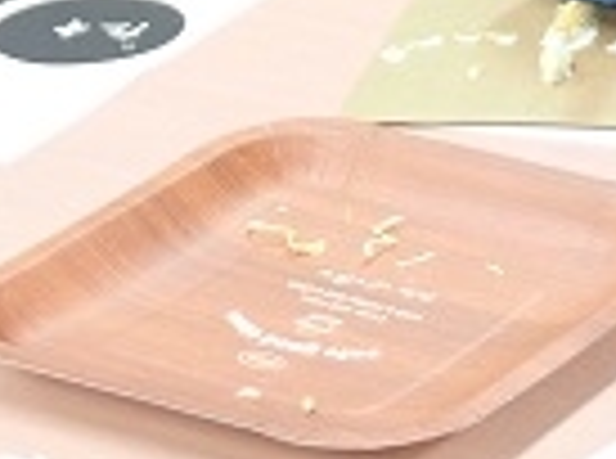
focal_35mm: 206
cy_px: -218
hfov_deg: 9.4
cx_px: 854
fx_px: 3656
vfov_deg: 7.1
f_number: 3.8
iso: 500
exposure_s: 1/60
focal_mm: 11.88
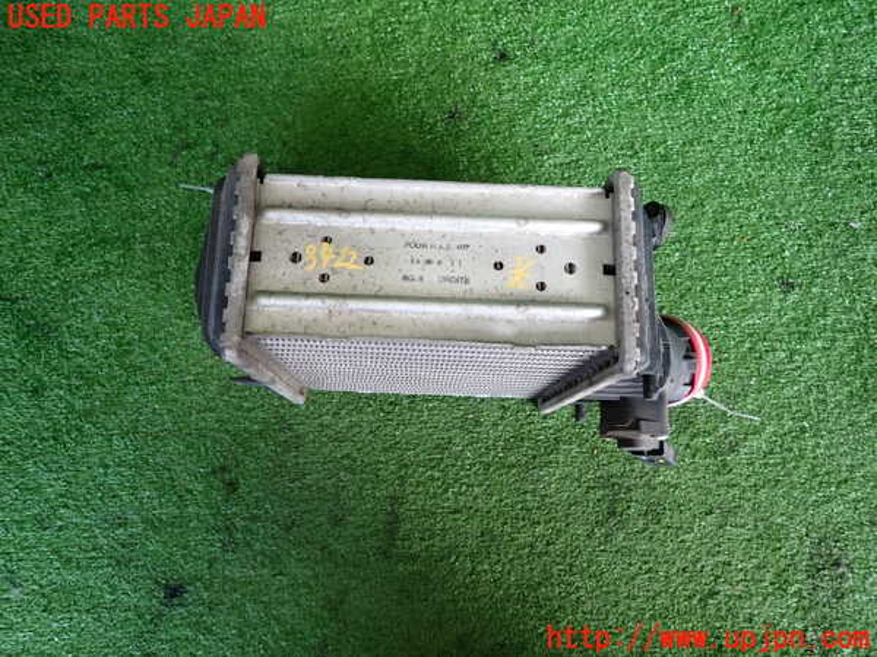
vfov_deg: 54.9
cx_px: 438
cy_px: 328
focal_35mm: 25
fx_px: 633
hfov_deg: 69.4
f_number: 2
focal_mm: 4.5
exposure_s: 1/80
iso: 200
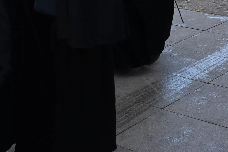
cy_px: -95
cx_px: -131
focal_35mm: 110
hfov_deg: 16.6
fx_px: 697
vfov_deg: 11.8
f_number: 9
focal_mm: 16
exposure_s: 1/500
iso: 1600
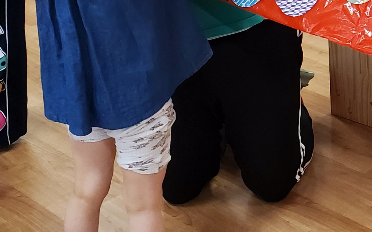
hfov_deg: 21.1
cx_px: 452
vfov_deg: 13.7
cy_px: -88
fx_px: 923
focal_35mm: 91
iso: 200
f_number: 2.4
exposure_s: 1/100
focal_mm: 4.3
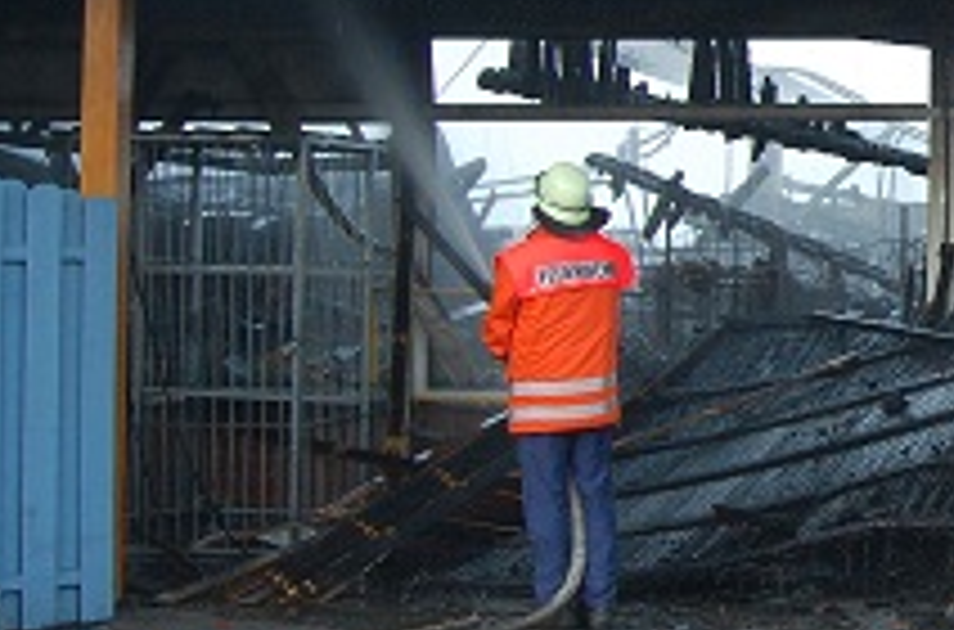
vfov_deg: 15.9
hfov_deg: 21.4
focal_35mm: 85
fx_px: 2246
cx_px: 1287
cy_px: 148
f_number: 7.1
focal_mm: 20
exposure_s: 1/30
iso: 640
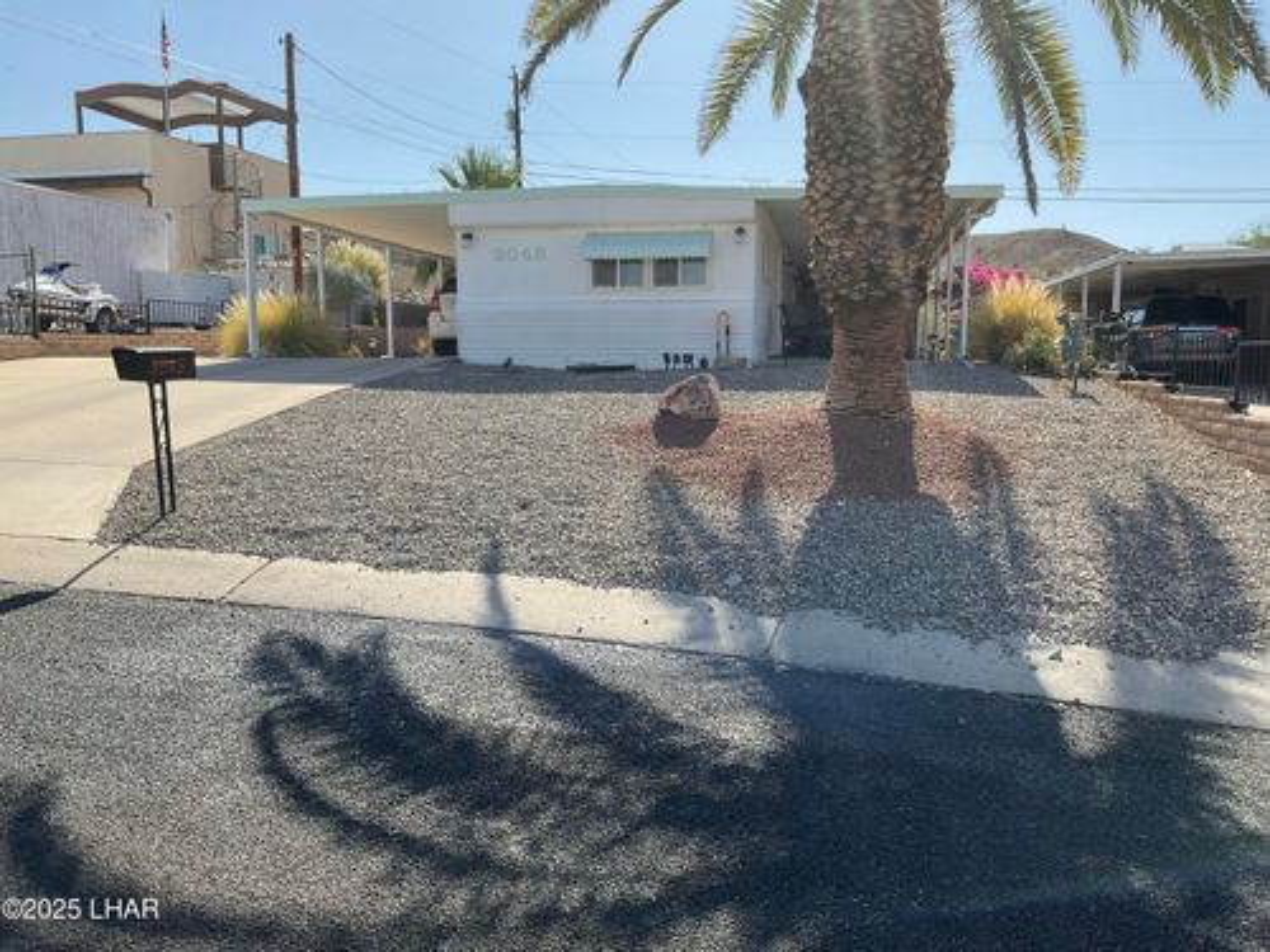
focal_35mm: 29
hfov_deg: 61.7
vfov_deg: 48.2
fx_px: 1064
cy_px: 476
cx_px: 635
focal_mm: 3
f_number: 1.8
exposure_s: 1/1912
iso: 16
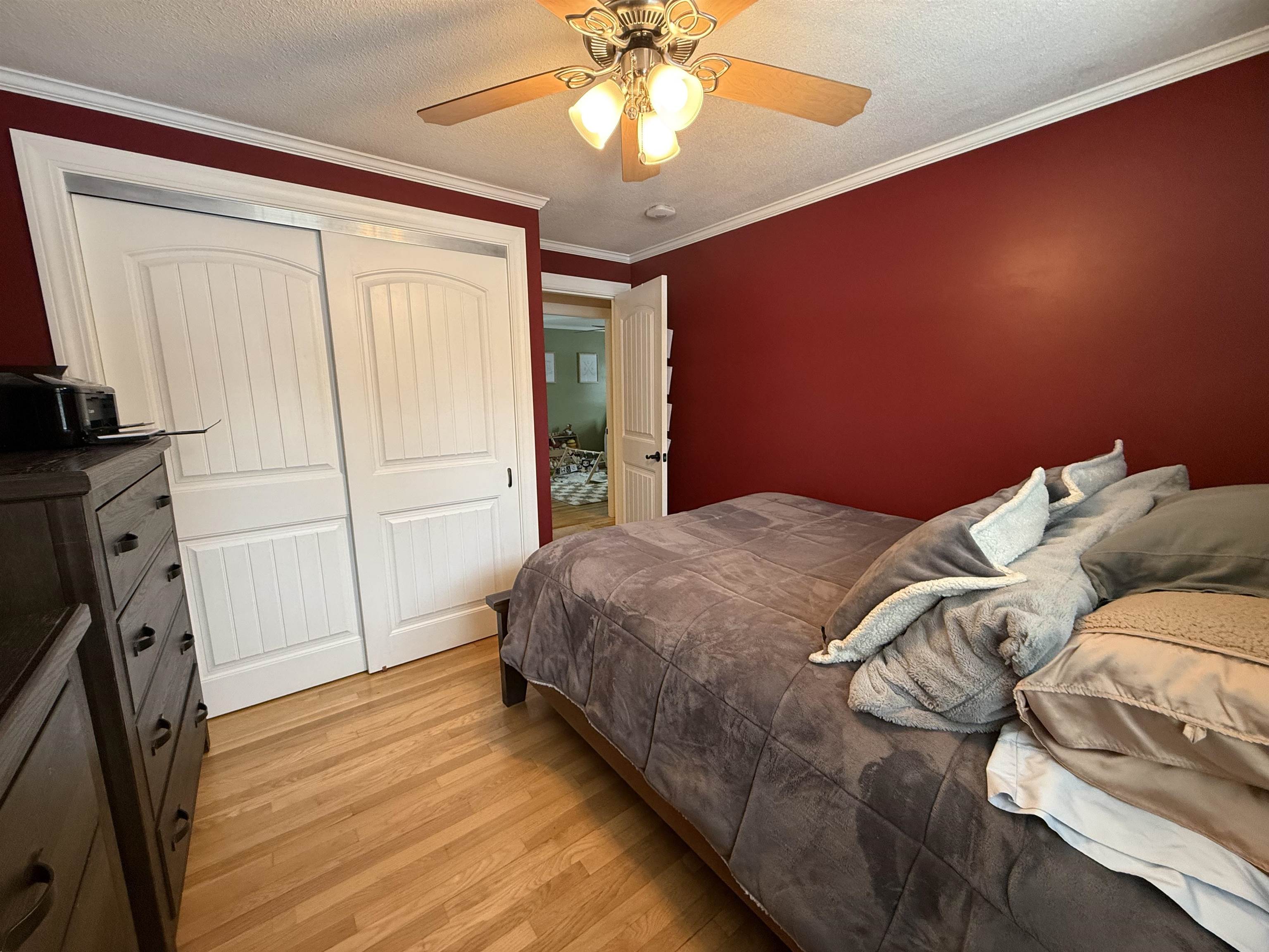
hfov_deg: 102.1
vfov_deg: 85.7
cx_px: 634
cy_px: 476
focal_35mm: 14
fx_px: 513
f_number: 2.2
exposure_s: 1/60
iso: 250
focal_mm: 2.22
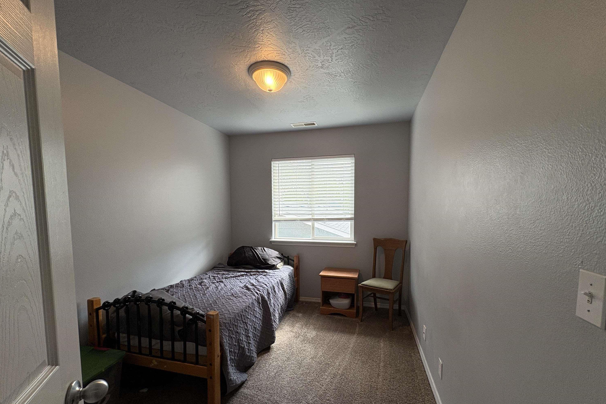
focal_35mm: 15
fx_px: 252
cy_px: 227
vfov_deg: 77.0
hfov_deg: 100.4
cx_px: 307
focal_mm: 2.22
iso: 100
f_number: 2.2
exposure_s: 1/120
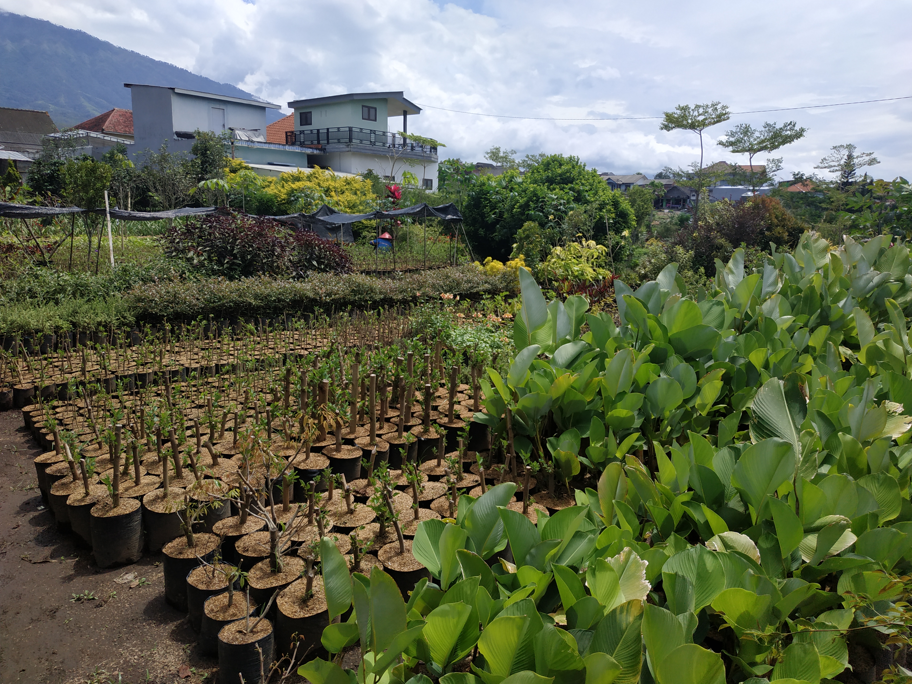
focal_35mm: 24
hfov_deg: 71.6
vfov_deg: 56.8
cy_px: 342
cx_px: 456
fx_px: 632
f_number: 1.9
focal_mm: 3.94
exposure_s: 1/3779
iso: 200
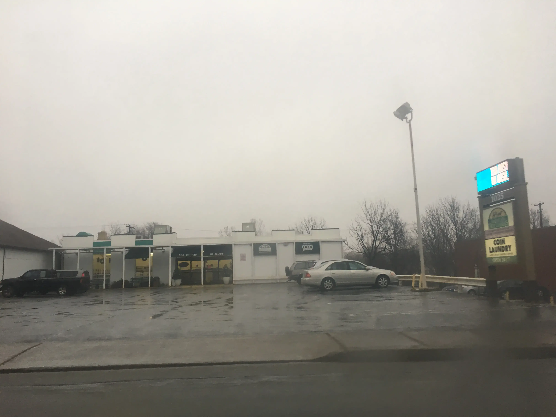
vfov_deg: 48.2
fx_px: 466
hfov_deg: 61.7
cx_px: 278
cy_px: 208
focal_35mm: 29
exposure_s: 1/30
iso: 25
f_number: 2.2
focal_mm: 4.15
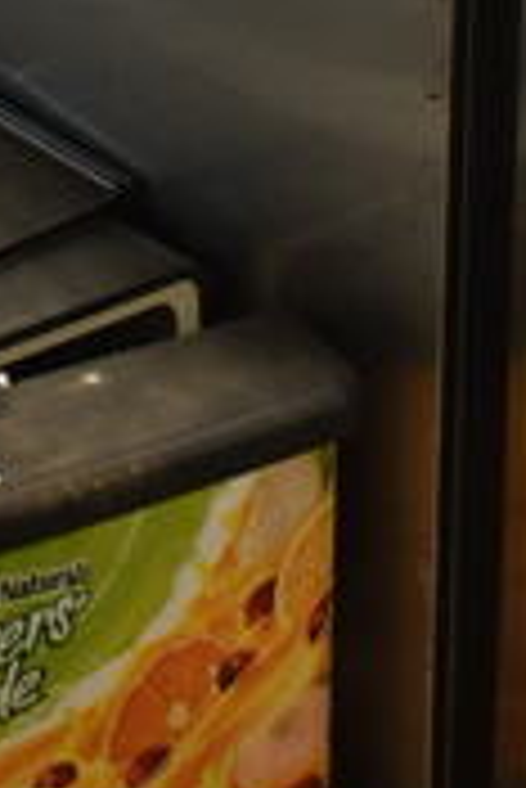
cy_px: -516
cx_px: 530
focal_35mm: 141
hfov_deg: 9.7
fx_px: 3084
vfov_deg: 13.4
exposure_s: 1/30
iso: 320
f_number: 3.5
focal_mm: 18
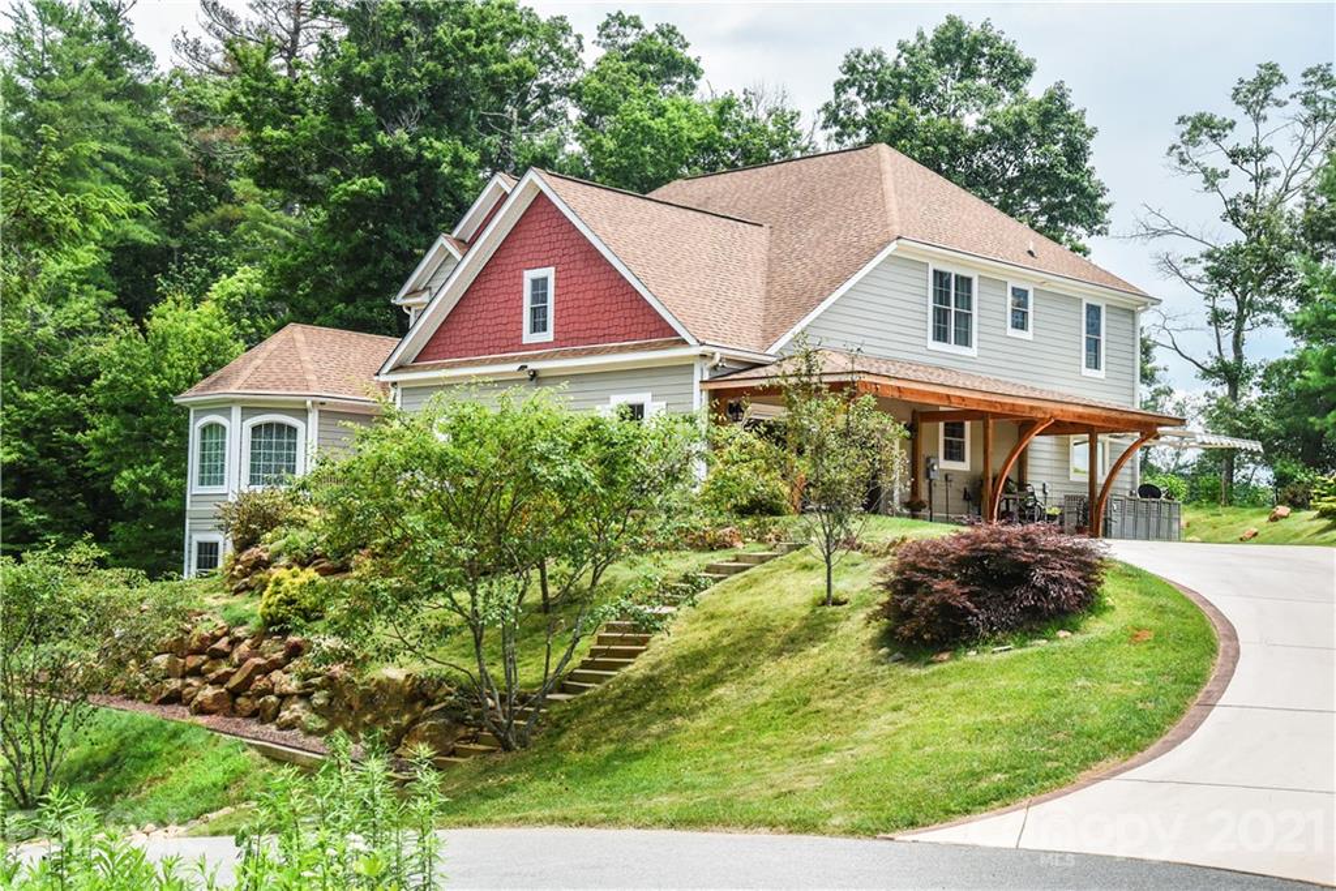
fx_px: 1781
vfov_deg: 28.1
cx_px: 668
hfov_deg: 41.1
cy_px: 446
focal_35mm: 48
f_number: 10
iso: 1250
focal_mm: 48
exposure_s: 1/400
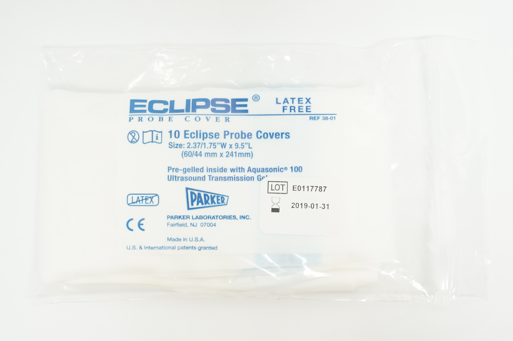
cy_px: 170
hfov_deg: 48.0
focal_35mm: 40
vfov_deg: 32.9
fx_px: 577
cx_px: 256
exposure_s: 1/15
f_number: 8
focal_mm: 27
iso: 400
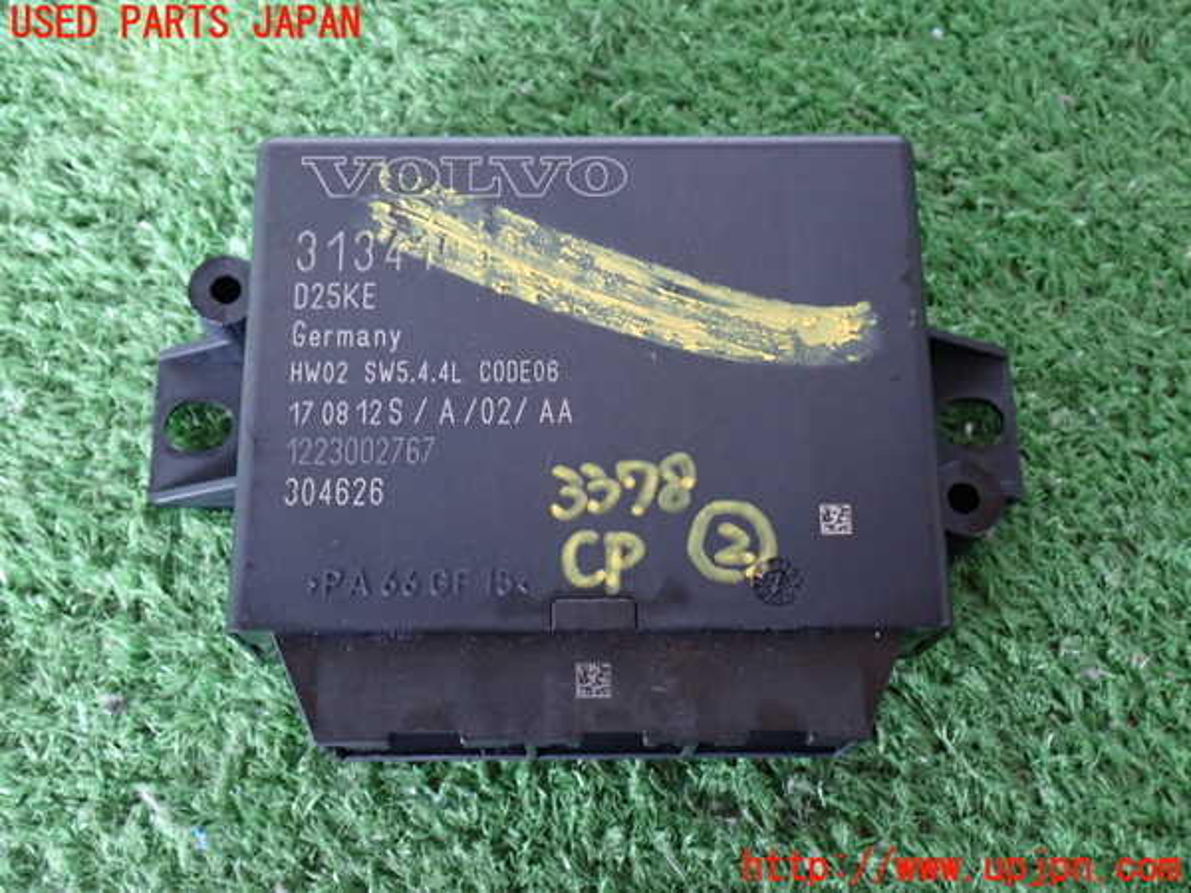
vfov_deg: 32.9
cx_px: 596
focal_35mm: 44
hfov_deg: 42.9
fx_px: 1514
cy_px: 446
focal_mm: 7.84
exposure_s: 1/13
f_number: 2.9
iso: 800
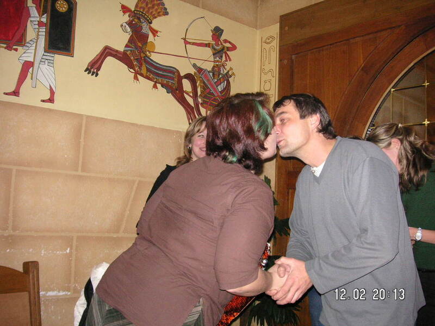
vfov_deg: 38.7
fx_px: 465
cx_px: 218
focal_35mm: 37
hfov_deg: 50.1
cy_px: 163
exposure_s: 1/45
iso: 160
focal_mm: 6.1
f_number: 2.8
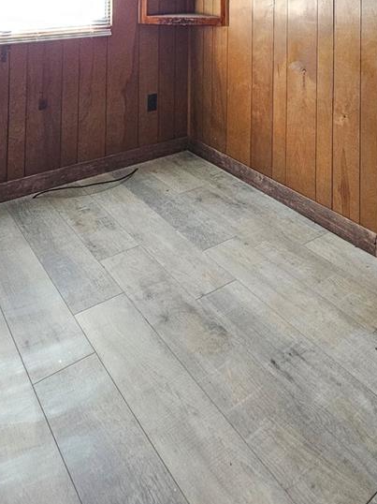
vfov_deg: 46.4
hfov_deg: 48.1
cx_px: 204
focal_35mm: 29
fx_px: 421
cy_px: -44
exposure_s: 1/60
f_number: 2.2
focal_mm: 2.2
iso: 400
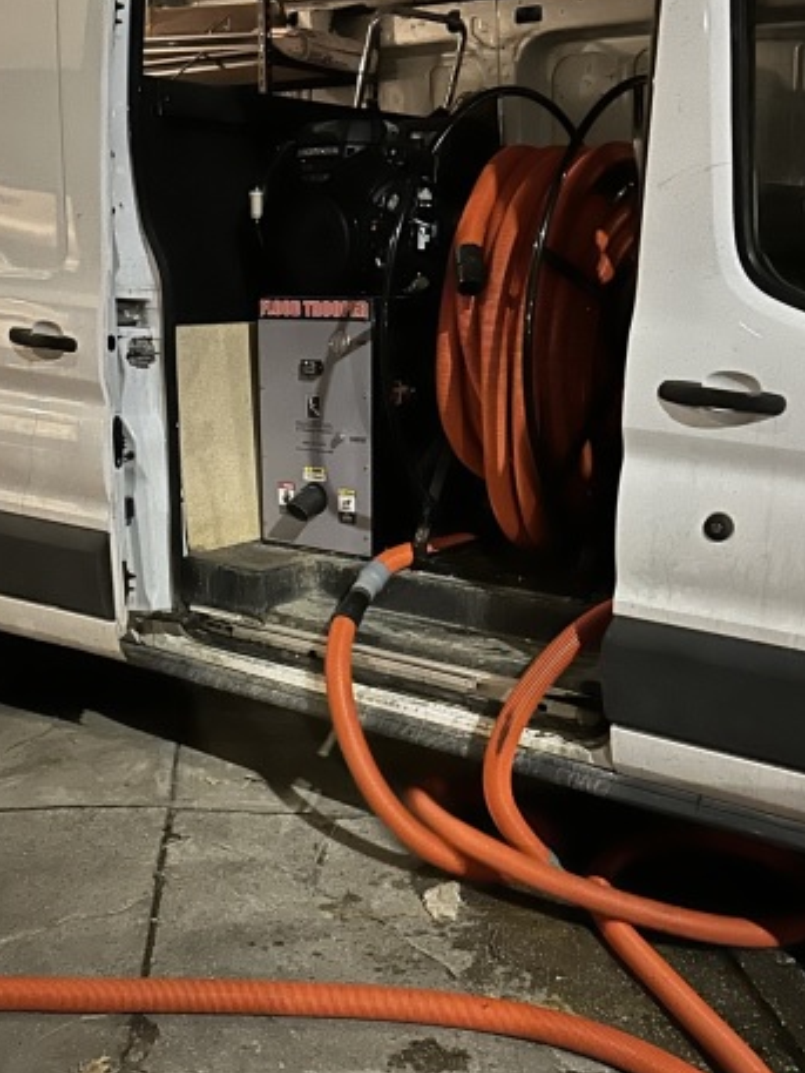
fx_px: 1302
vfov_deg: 44.7
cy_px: 608
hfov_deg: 34.3
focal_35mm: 42
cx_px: 371
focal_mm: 6.86
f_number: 1.78
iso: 2000
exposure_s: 1/15
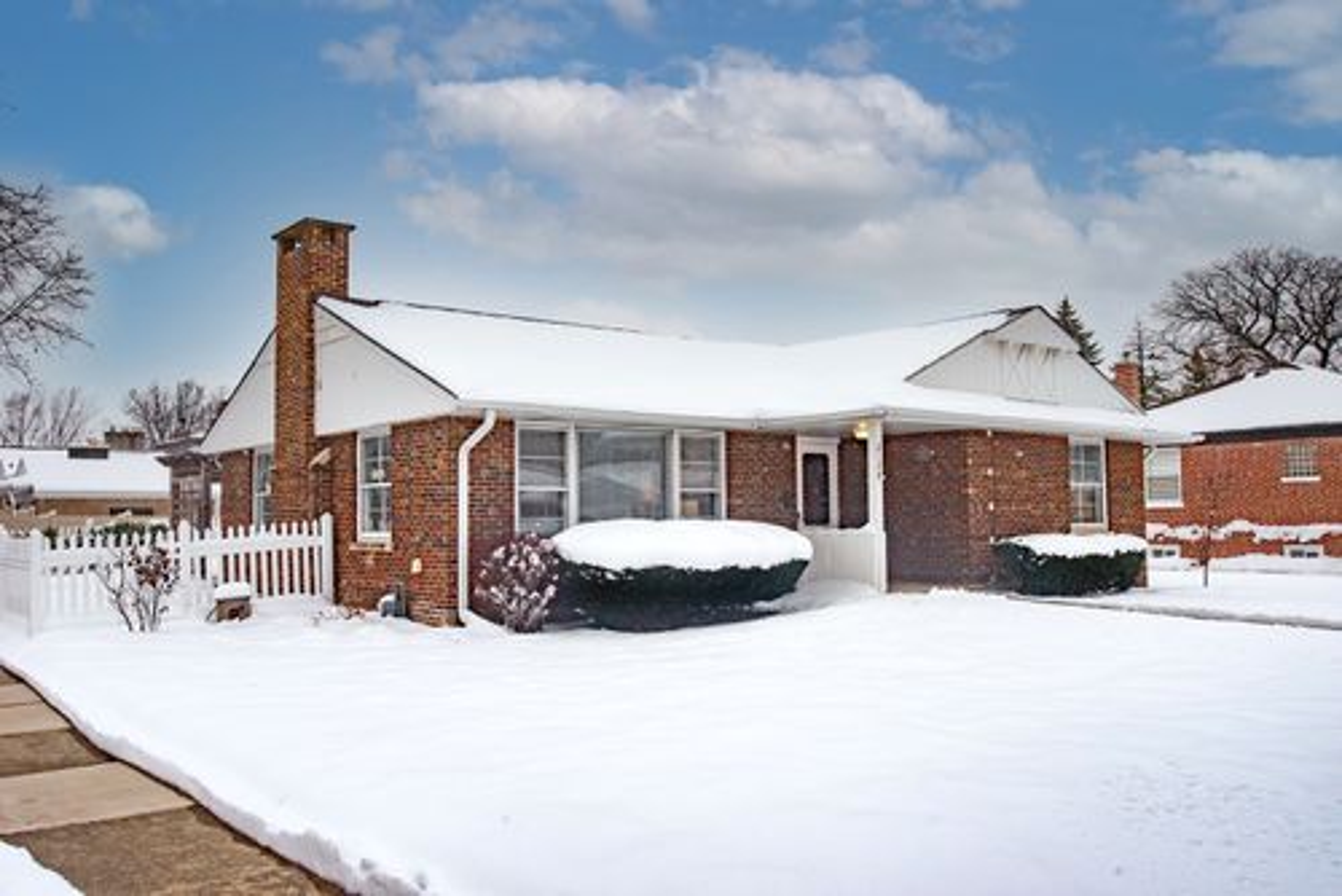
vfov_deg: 41.2
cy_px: 448
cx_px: 671
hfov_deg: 58.7
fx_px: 1194
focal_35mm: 32
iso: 1250
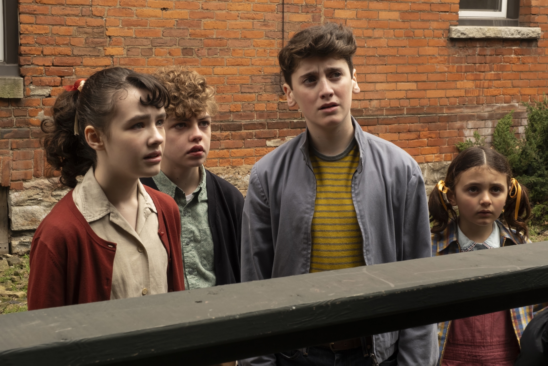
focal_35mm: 58
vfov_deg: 23.4
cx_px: 274
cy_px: 183
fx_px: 883
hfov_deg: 34.5
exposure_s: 1/125
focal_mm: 38.8
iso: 1000
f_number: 11
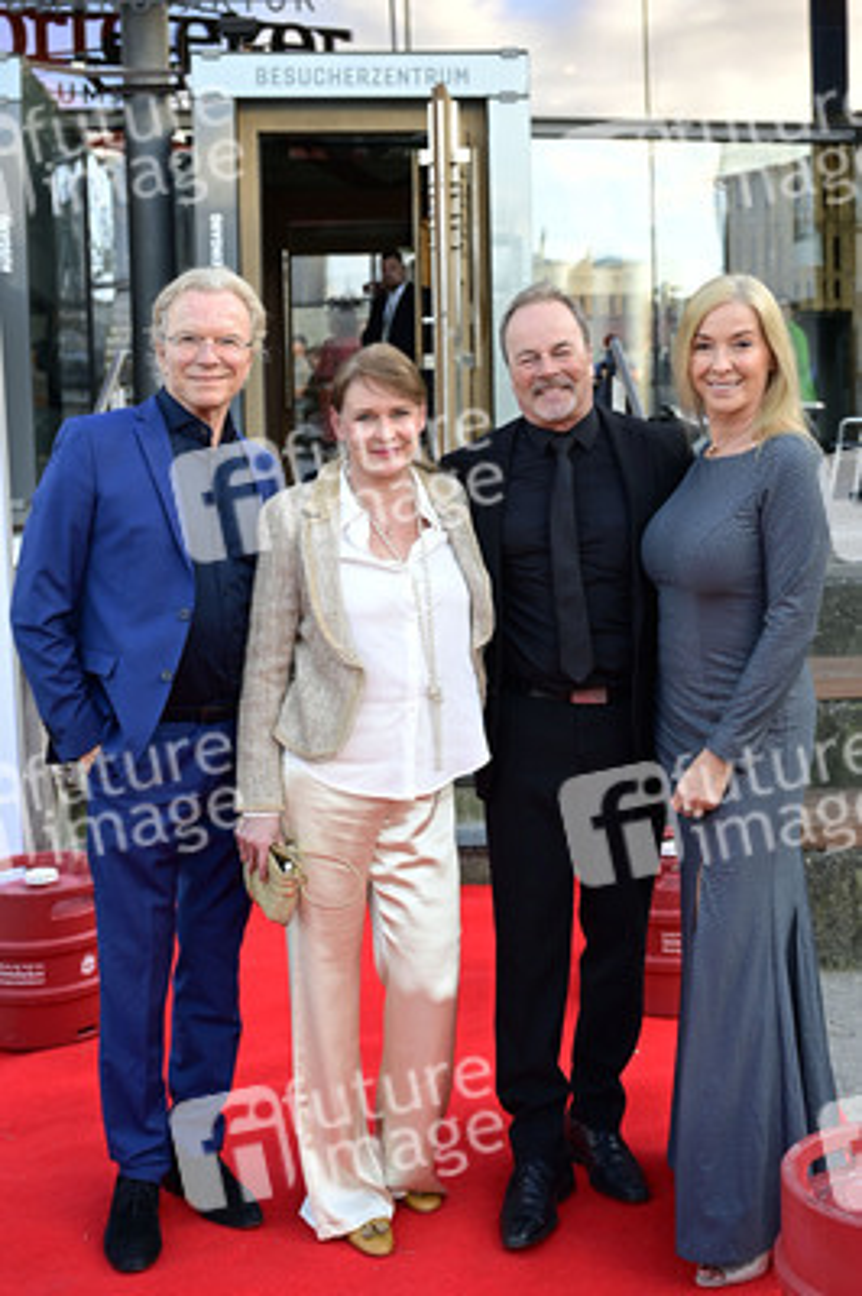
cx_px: 431
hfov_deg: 34.2
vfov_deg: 49.6
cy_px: 648
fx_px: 1403
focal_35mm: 39
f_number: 4
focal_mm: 39
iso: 400
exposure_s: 1/200
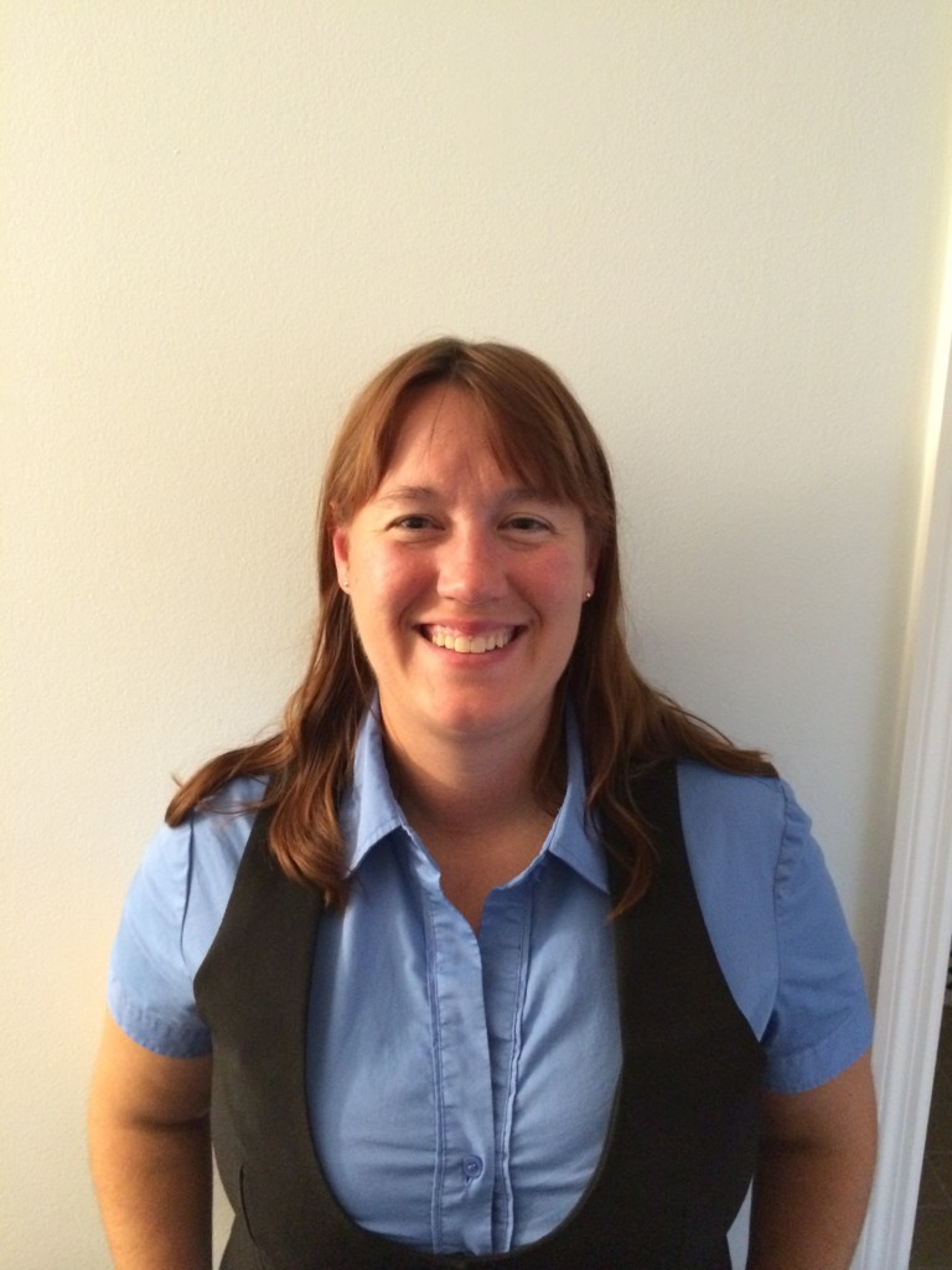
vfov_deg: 60.0
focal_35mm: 30
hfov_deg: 46.8
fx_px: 1100
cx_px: 476
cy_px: 635
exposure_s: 1/15
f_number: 2.2
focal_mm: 4.12
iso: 500
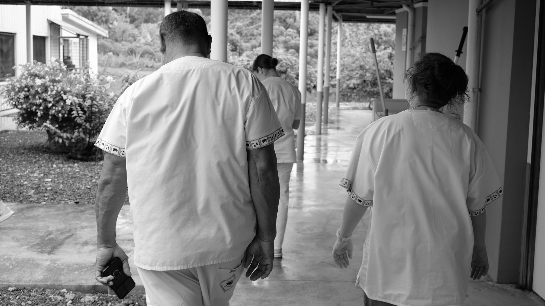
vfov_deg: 27.7
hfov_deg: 47.4
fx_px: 621
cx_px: 272
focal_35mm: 43
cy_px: 134
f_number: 4.5
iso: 200
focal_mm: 27
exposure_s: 1/160
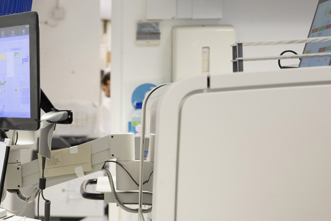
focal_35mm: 87
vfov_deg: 15.7
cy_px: 151
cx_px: -18
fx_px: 800
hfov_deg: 22.3
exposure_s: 1/160
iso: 800
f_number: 3.2
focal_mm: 40
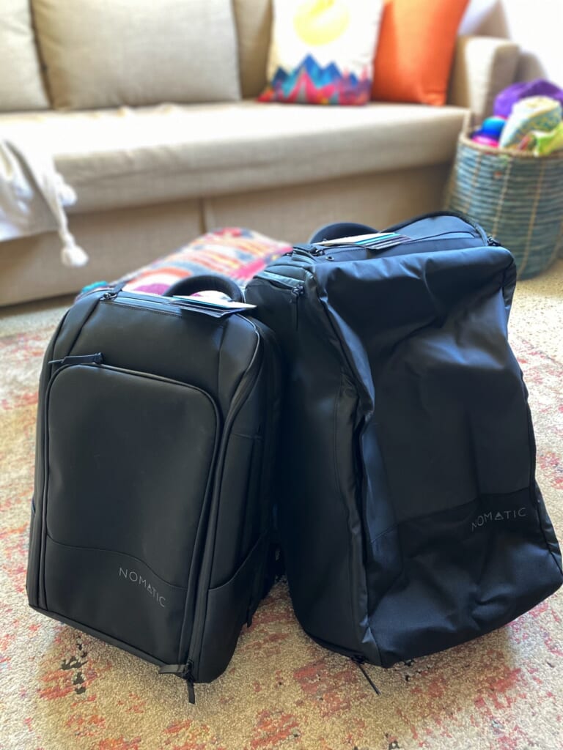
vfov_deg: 67.3
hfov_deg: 53.1
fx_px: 564
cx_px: 282
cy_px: 375
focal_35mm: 26
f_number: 1.8
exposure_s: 1/26
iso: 1000
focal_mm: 4.25
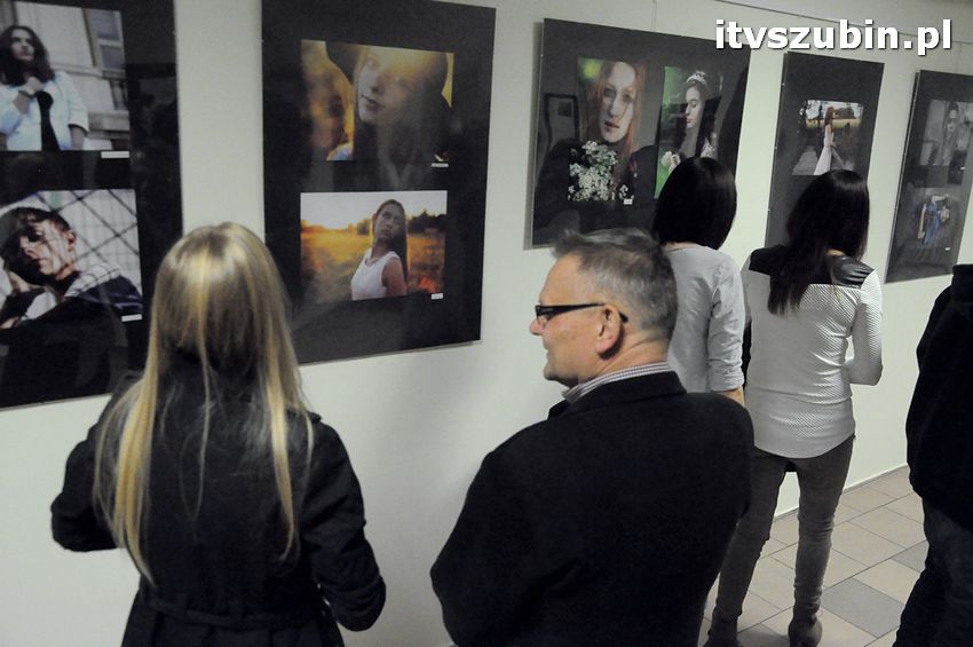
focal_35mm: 32
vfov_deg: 41.6
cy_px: 324
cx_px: 486
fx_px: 851
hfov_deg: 59.5
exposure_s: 1/125
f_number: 5.6
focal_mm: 21
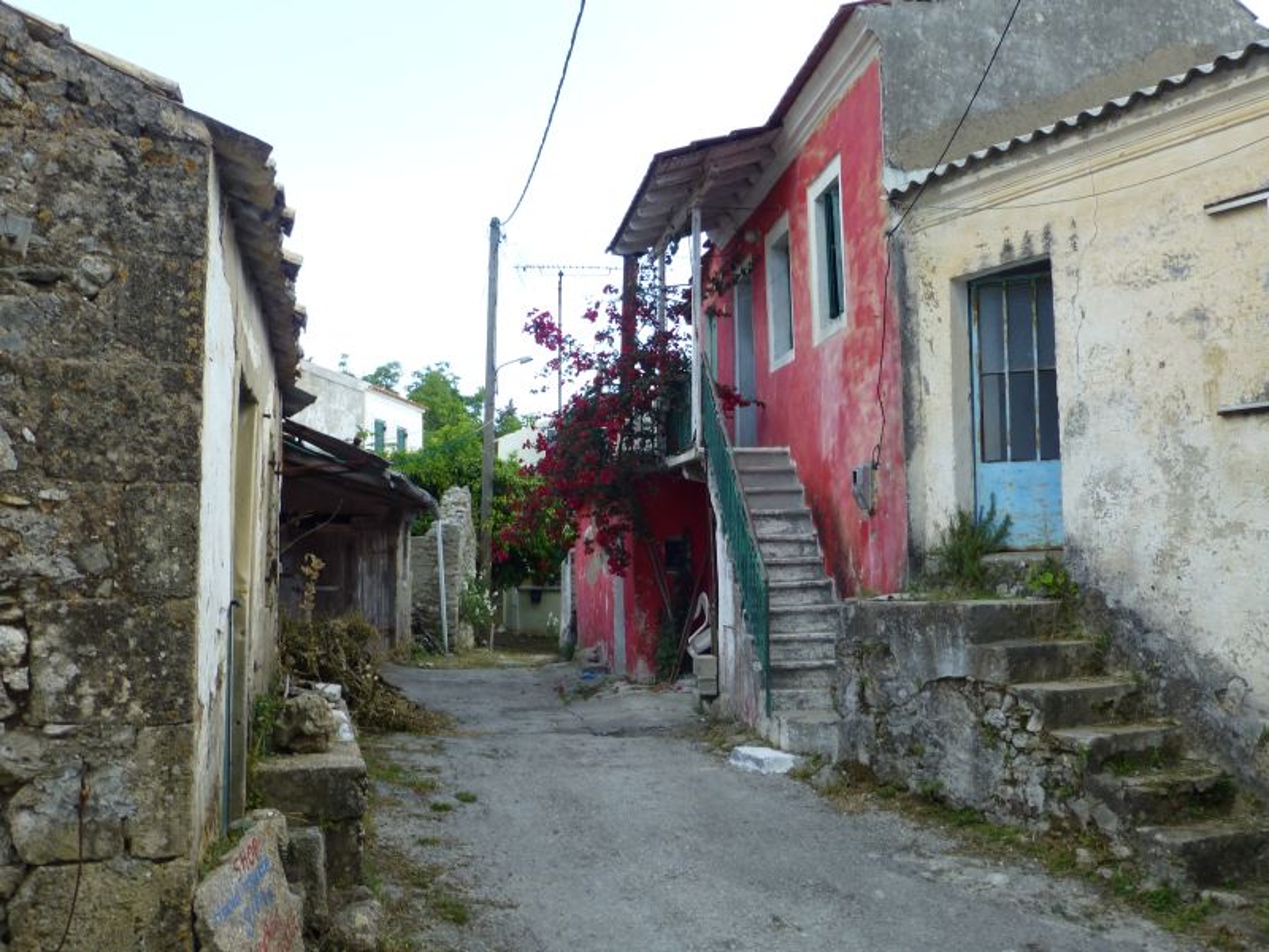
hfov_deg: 58.4
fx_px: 1136
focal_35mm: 31
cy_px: 476
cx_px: 634
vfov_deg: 45.4
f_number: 4
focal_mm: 5.4
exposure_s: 1/160
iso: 100
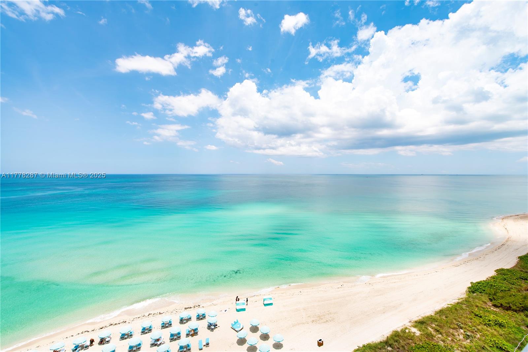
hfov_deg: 104.2
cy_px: 176
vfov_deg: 81.2
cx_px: 264
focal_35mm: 14
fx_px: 205
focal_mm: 14
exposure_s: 1/250
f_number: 10
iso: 100
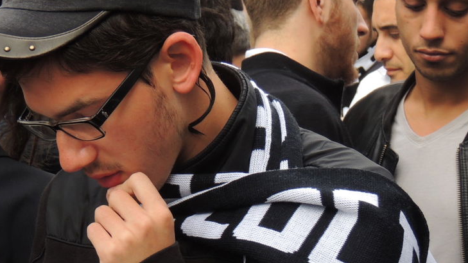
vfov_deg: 7.7
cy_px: 199
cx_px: 195
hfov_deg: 13.7
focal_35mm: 157
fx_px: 1948
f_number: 3.9
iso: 100
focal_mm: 13.3
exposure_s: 1/125
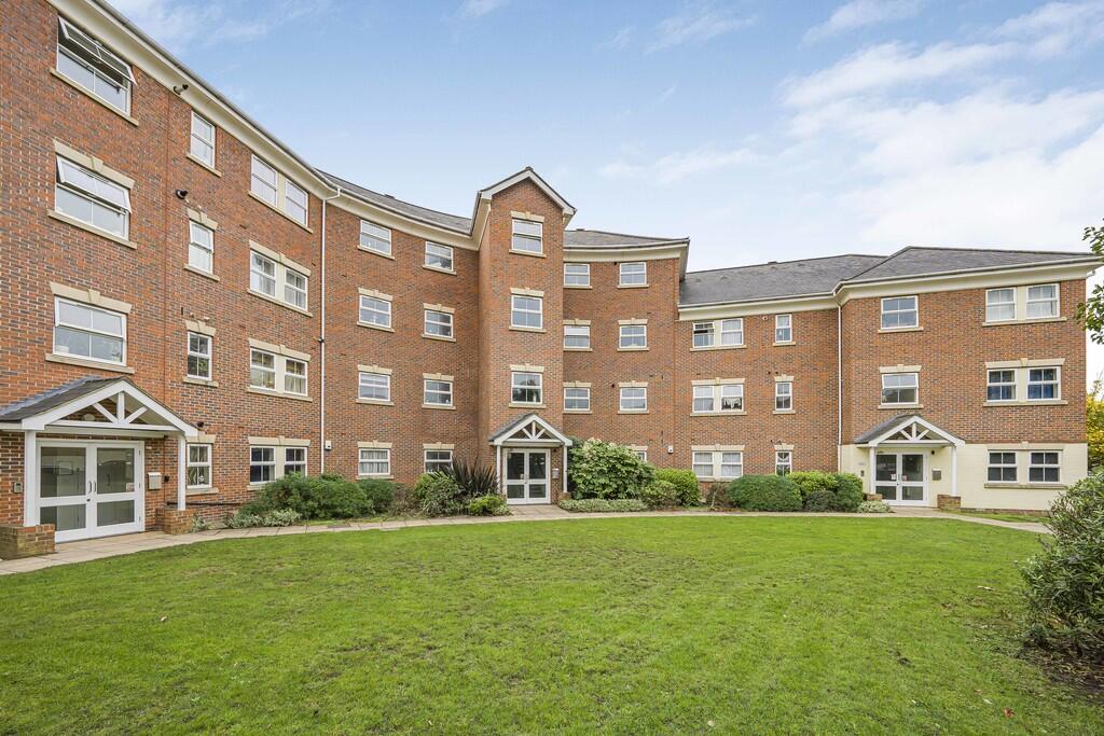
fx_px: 368
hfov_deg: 112.6
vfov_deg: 90.0
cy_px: 368
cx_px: 552
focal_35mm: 12
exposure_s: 1/125
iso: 320
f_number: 9
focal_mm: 12
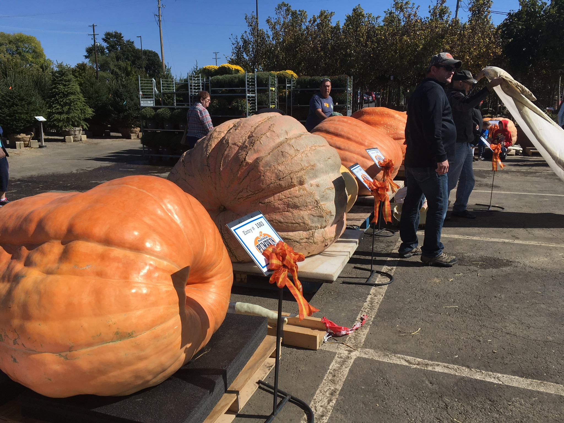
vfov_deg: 48.2
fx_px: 472
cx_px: 282
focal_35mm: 29
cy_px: 212
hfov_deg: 61.7
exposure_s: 1/2564
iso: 25
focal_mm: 4.15
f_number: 2.2
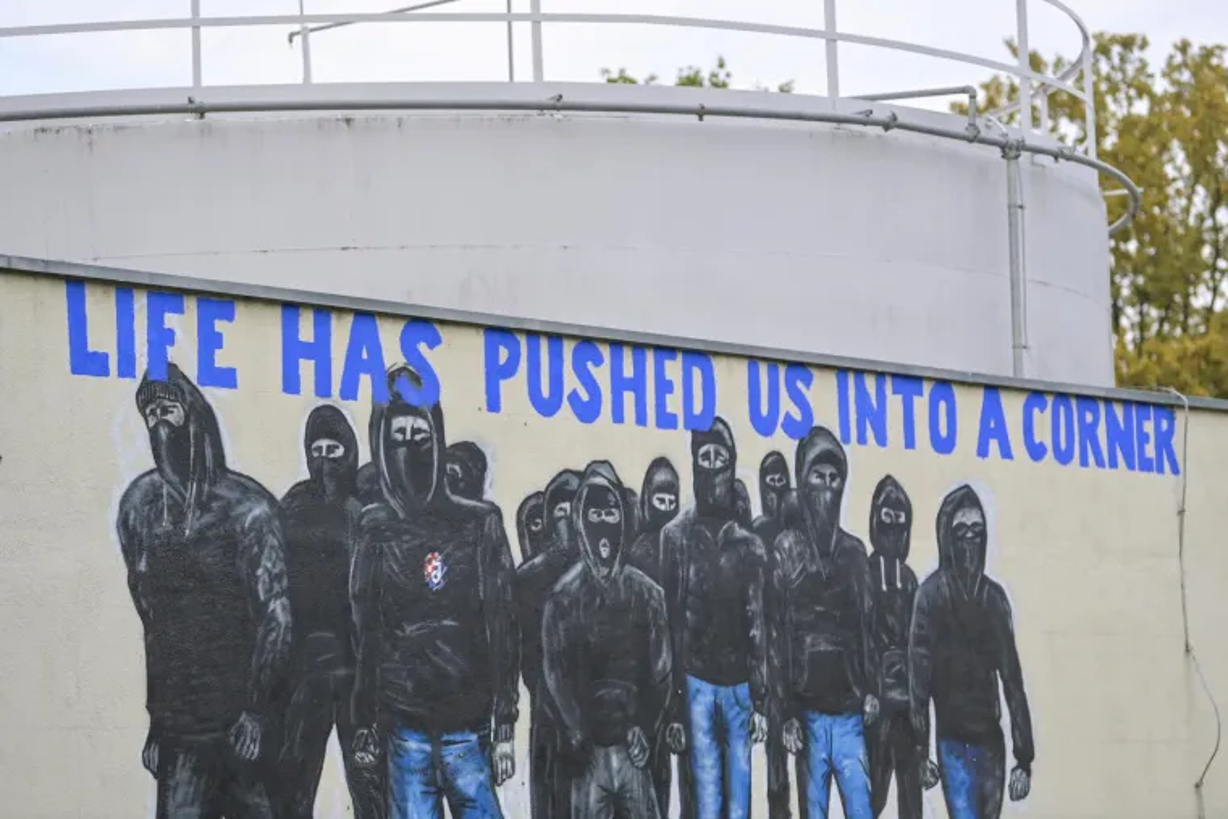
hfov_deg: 16.8
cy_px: 410
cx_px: 614
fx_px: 4162
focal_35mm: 122
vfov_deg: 11.2
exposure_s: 1/500
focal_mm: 122
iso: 100
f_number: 2.8
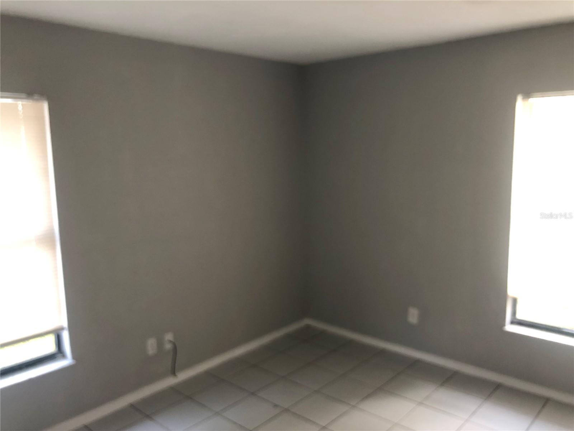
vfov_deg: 49.7
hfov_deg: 63.4
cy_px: 216
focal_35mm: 28
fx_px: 464
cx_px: 287
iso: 50
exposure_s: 1/15
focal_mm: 3.99
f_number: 1.8
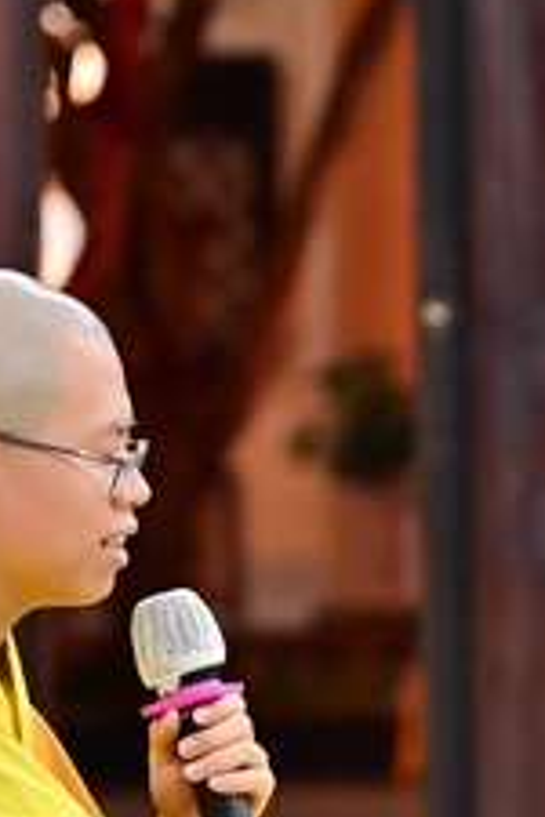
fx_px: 7879
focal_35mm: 347
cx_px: 679
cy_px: 677
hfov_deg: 4.0
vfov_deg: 5.9
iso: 1600
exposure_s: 1/50
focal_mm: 120
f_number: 4
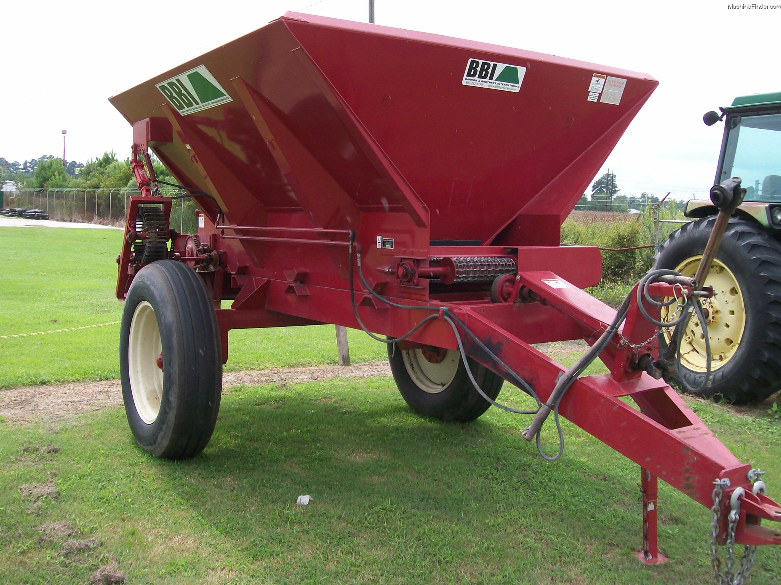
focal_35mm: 36
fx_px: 812
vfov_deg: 39.7
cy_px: 292
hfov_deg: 51.4
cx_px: 390
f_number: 2.7
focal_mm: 6
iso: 80
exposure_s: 1/691
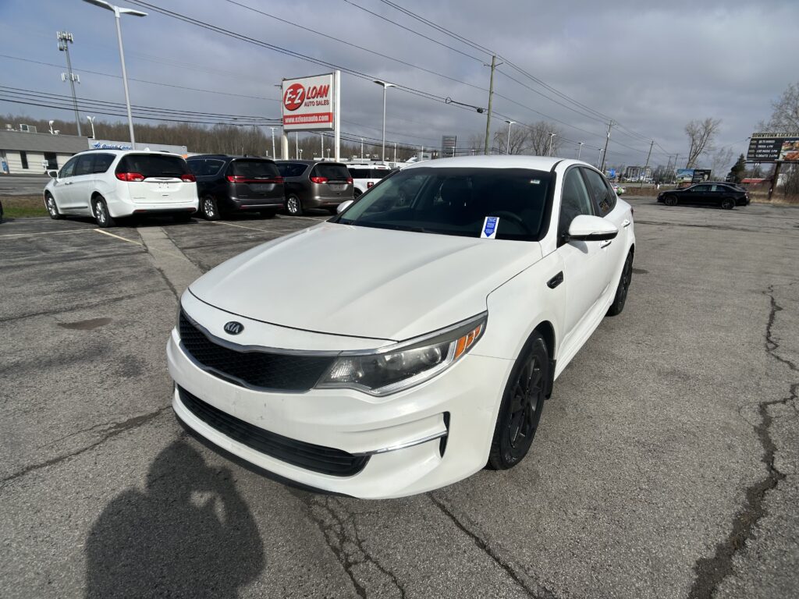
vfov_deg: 53.1
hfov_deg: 67.3
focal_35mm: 26
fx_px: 600
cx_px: 400
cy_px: 300
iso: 50
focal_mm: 5.7
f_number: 1.5
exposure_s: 1/9434
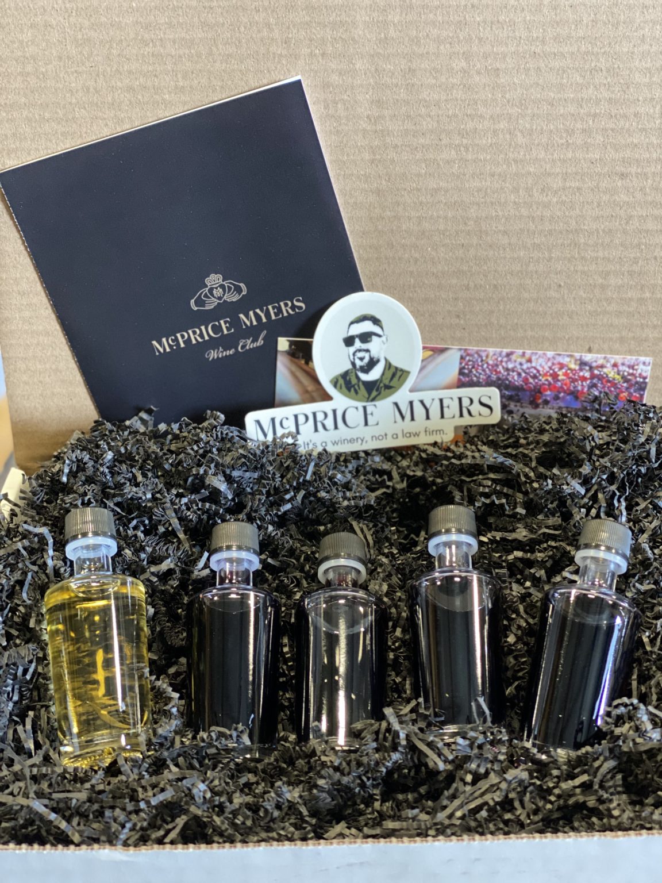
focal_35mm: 52
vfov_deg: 36.8
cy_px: 442
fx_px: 1326
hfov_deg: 28.0
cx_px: 331
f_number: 2
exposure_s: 1/40
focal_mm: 6
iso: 250
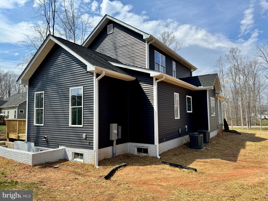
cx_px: 134
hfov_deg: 71.6
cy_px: 100
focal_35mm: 24
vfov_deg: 56.8
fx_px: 186
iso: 80
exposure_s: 1/4049
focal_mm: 6.76
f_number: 1.78
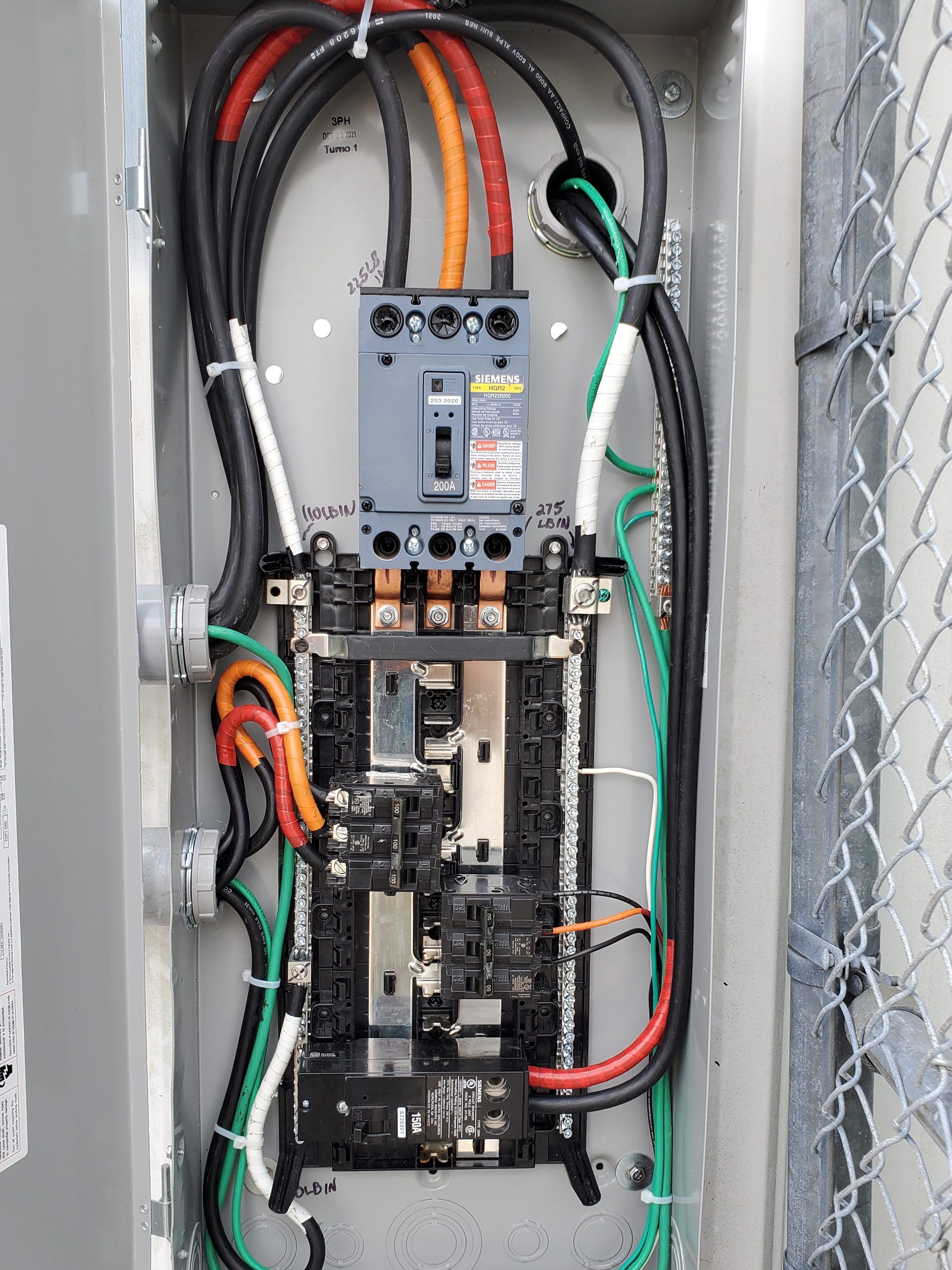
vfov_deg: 58.3
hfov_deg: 45.4
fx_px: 1137
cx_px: 428
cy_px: 693
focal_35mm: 31
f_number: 2.4
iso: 50
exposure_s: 1/208
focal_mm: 4.3
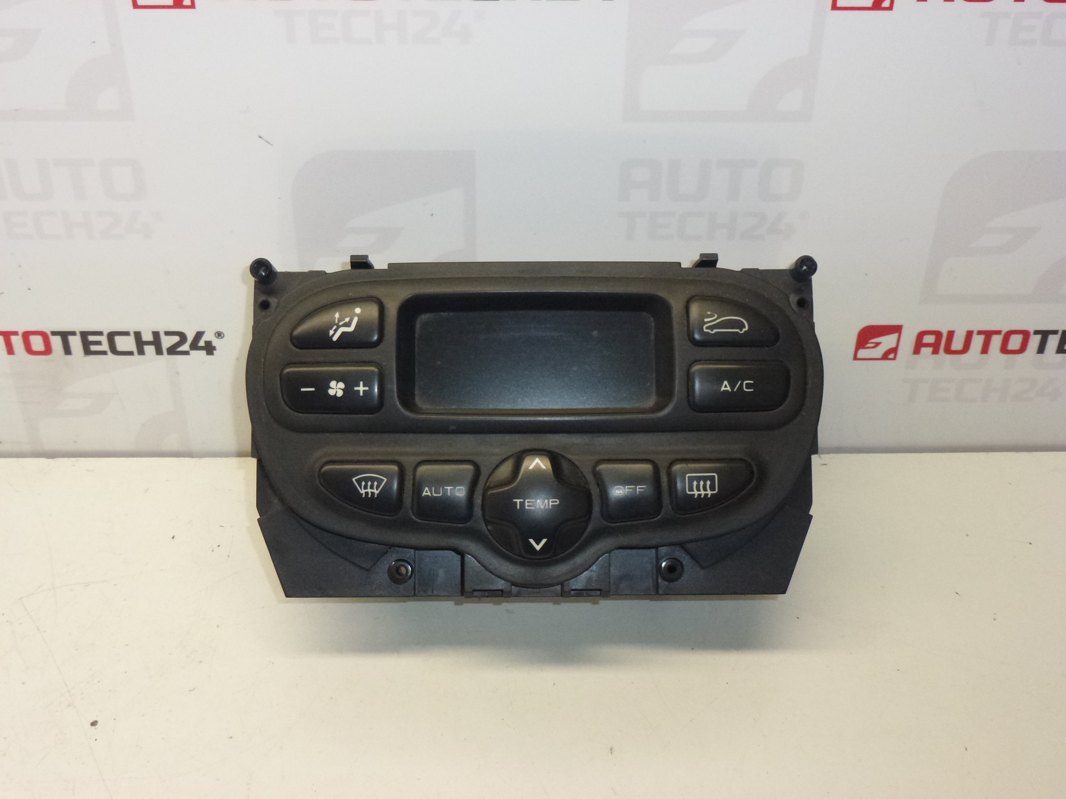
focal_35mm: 45
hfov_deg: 42.1
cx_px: 533
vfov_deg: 32.2
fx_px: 1386
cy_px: 400
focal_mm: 8
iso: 400
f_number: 4
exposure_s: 1/160
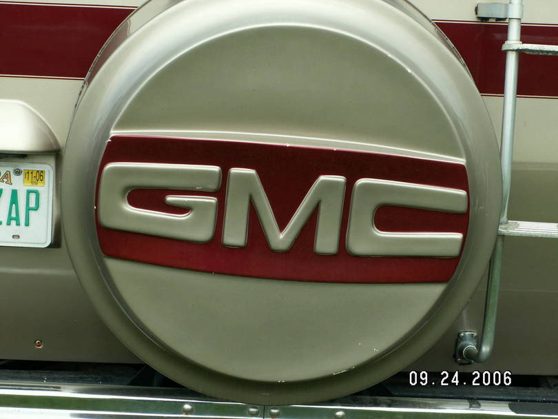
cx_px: 279
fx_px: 1854
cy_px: 210
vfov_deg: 12.9
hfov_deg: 17.1
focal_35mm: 115
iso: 50
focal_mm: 18.75
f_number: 4
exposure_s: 1/320
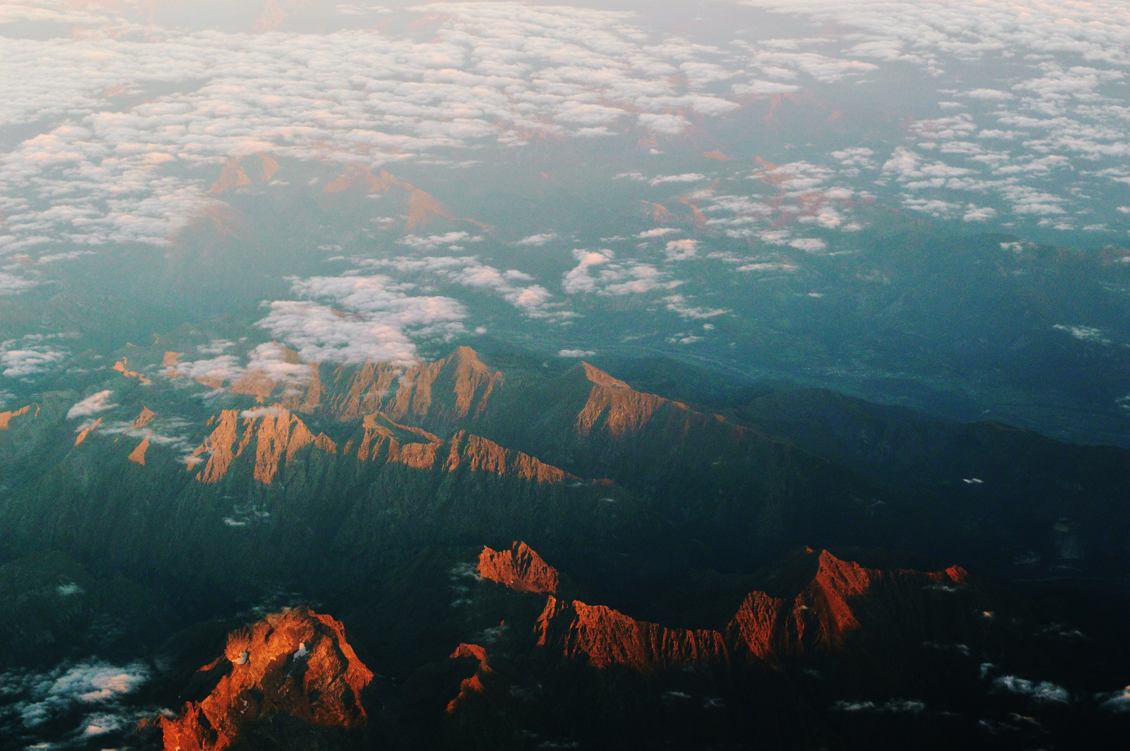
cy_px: 376
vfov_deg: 21.5
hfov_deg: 31.9
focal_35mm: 63
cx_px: 565
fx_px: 1975
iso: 400
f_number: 8
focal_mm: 42
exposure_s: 1/60
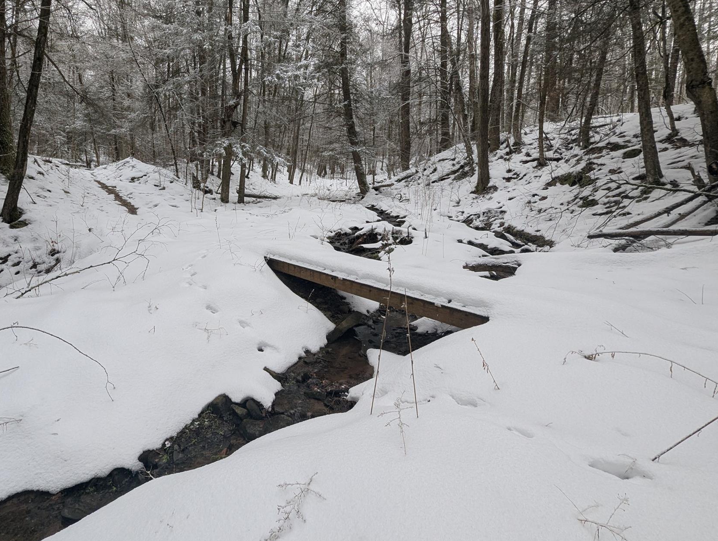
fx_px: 332
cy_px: 228
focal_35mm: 16
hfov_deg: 93.3
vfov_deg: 77.7
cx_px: 292
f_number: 2.2
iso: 50
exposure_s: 1/152
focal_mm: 1.95
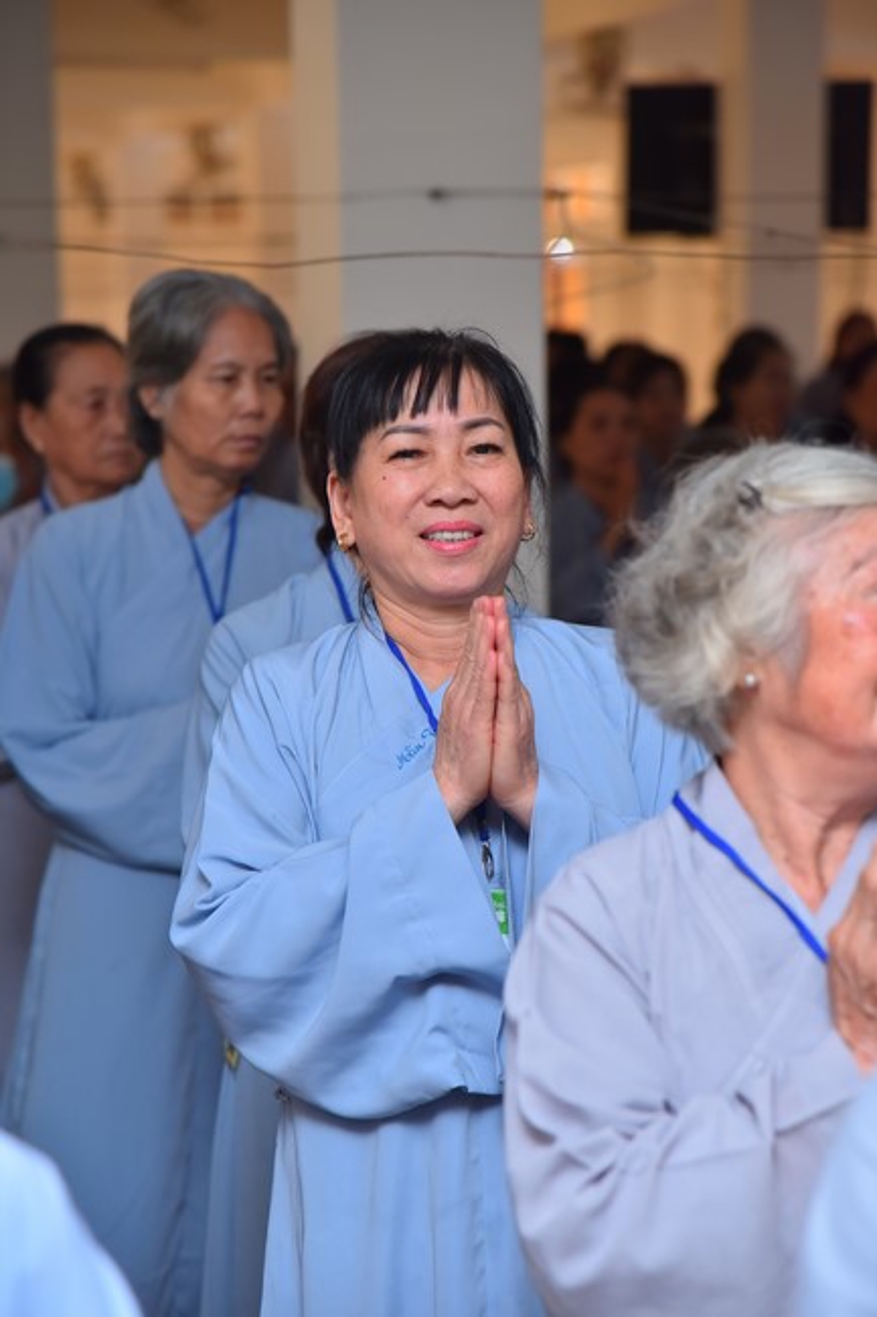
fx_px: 4387
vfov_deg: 17.1
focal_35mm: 120
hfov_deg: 11.4
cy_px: 658
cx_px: 438
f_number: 5
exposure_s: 1/200
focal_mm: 120
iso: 1000
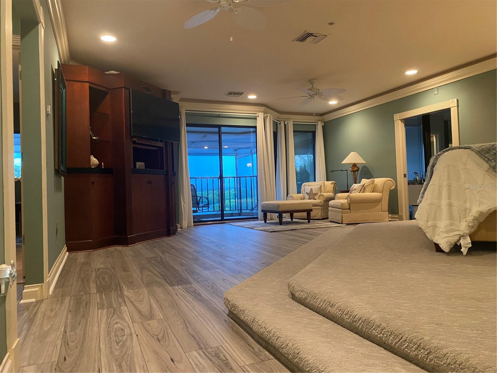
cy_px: 186
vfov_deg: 53.1
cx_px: 248
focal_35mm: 26
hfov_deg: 67.3
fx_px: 373
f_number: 1.8
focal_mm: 4.25
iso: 400
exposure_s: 1/60
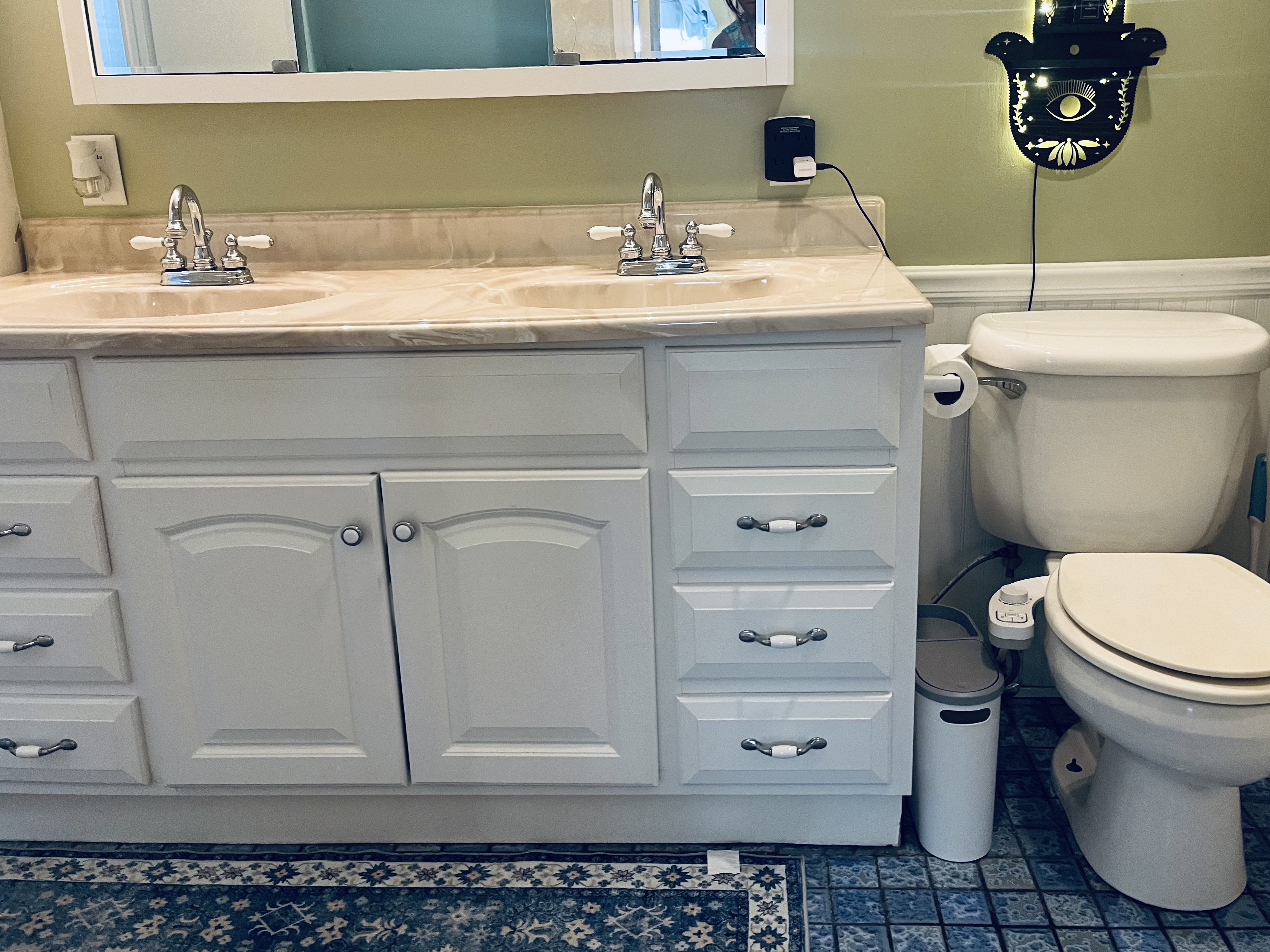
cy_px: 420
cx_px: 698
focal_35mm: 30
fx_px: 1101
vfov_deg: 46.7
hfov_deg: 59.8
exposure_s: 1/60
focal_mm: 5.1
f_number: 1.6
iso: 160
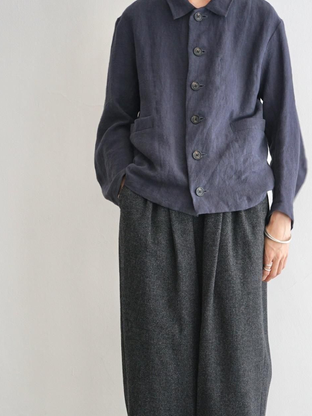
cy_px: 261
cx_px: 191
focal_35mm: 69
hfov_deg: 21.3
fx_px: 829
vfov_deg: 28.1
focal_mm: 50
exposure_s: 1/60
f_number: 4.5
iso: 320
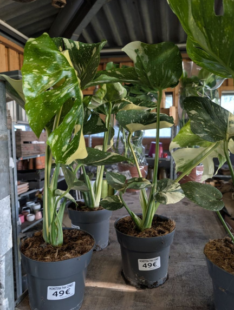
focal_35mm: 25
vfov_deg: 69.3
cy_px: 158
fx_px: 225
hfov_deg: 55.0
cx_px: 118
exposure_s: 1/100
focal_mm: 6.9
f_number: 1.68
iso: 255
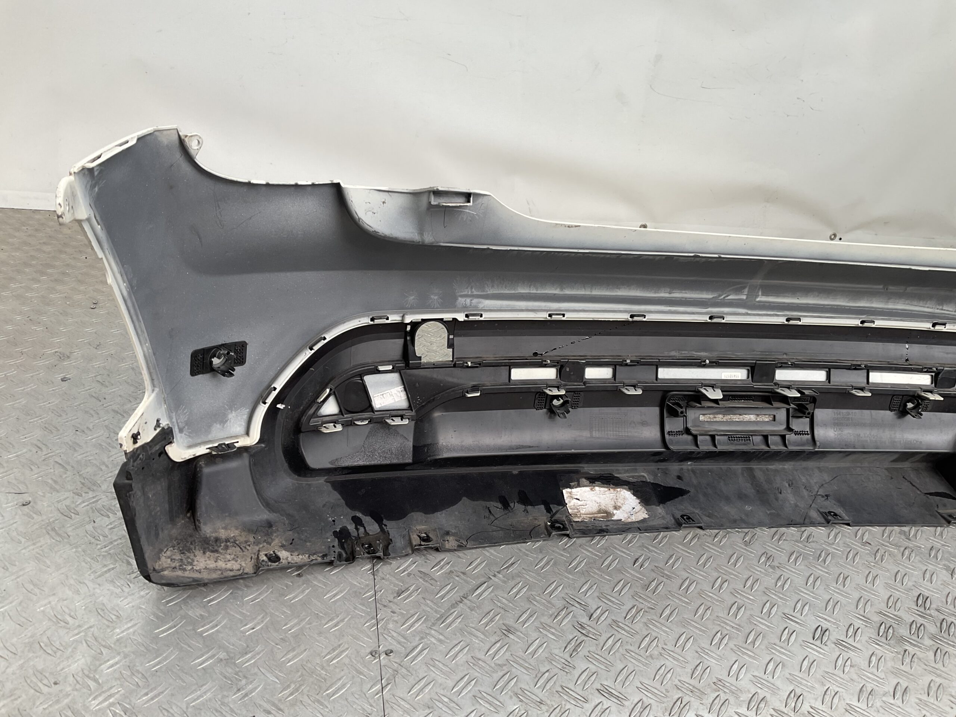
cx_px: 478
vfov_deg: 48.2
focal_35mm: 29
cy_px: 358
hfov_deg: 61.7
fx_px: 801
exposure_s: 1/120
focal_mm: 3
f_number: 1.8
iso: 20
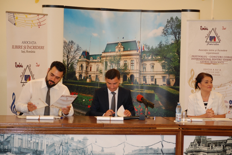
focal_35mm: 108
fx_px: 695
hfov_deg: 18.9
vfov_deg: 12.7
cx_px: 116
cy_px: 78
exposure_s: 1/60
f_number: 4.2
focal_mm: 72
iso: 560
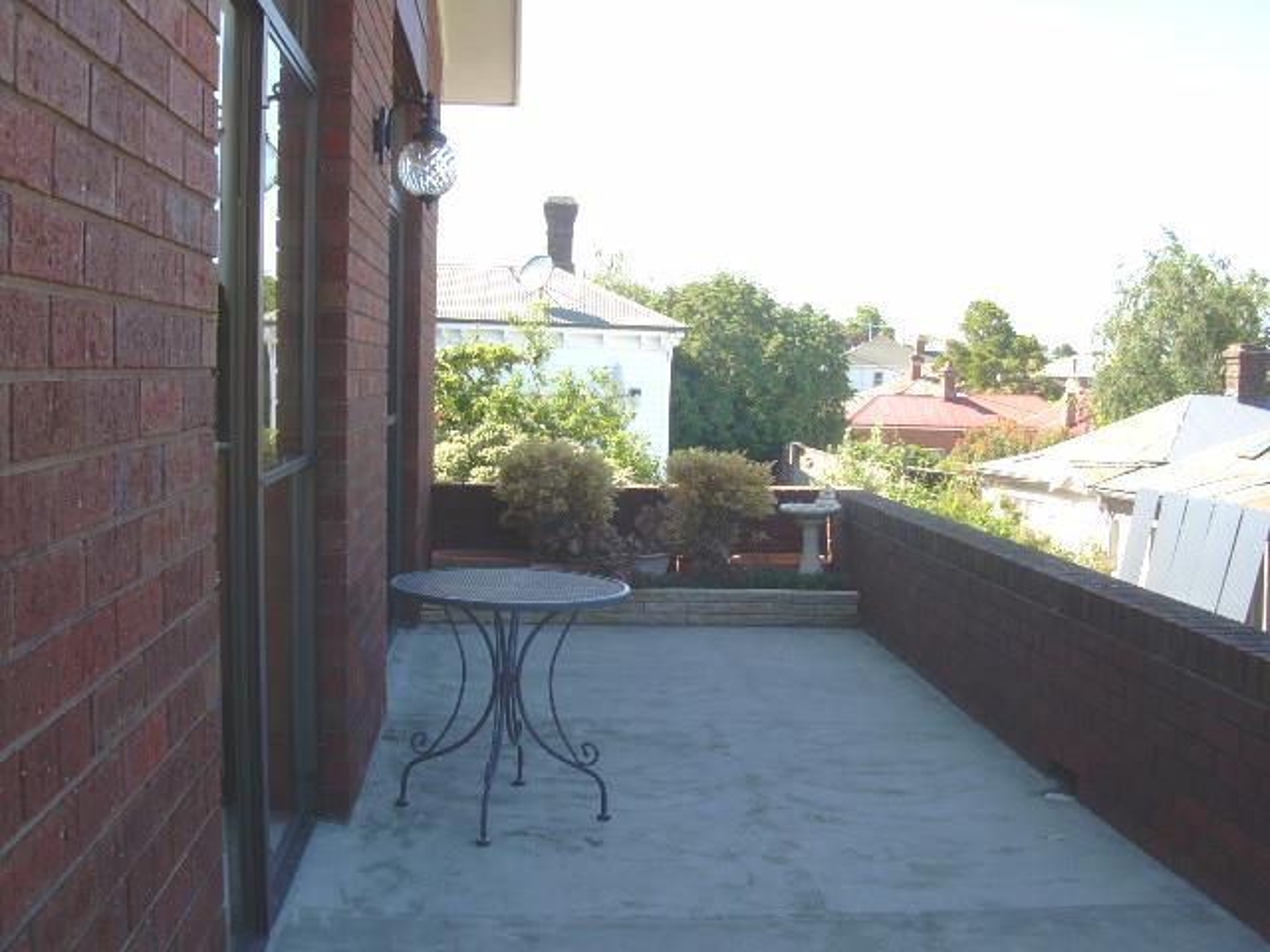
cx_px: 635
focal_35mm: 38
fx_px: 1394
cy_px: 476
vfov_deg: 37.7
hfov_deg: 49.0
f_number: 4.6
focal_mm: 6.3
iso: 50
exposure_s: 1/136
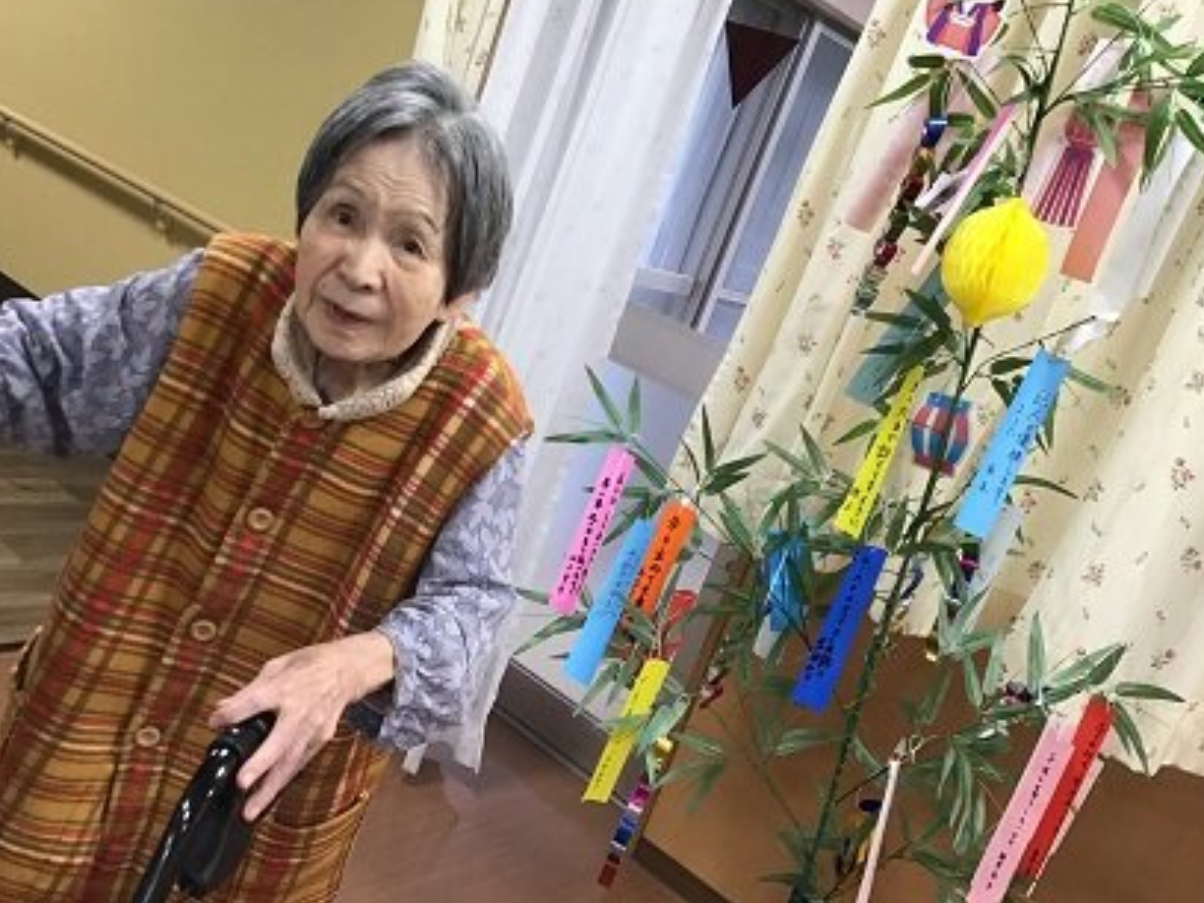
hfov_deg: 48.9
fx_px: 1322
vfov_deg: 37.7
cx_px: 564
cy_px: 421
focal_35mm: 38
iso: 50
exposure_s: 1/30
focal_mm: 3.3
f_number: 2.4
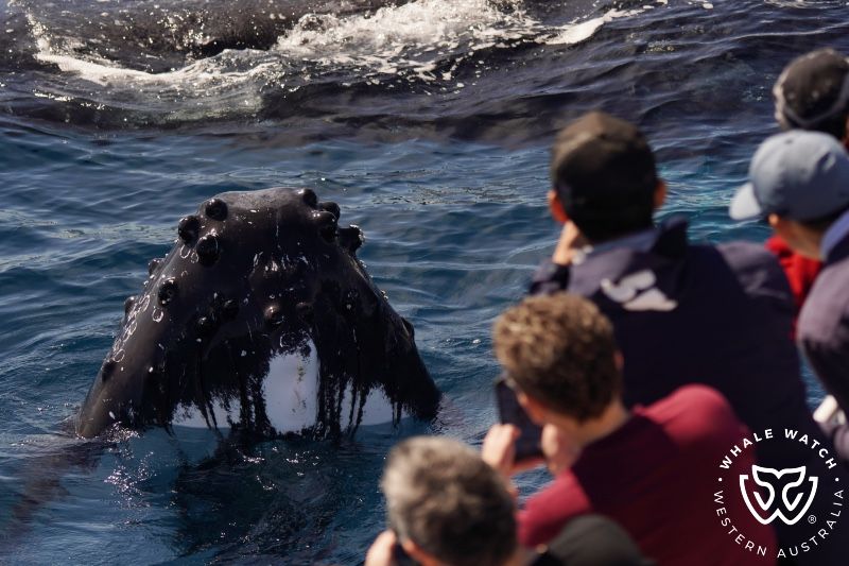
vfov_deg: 5.8
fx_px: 5559
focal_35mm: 236
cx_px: 424
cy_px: 283
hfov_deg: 8.7
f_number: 5
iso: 160
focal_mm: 157.2
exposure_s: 1/1250
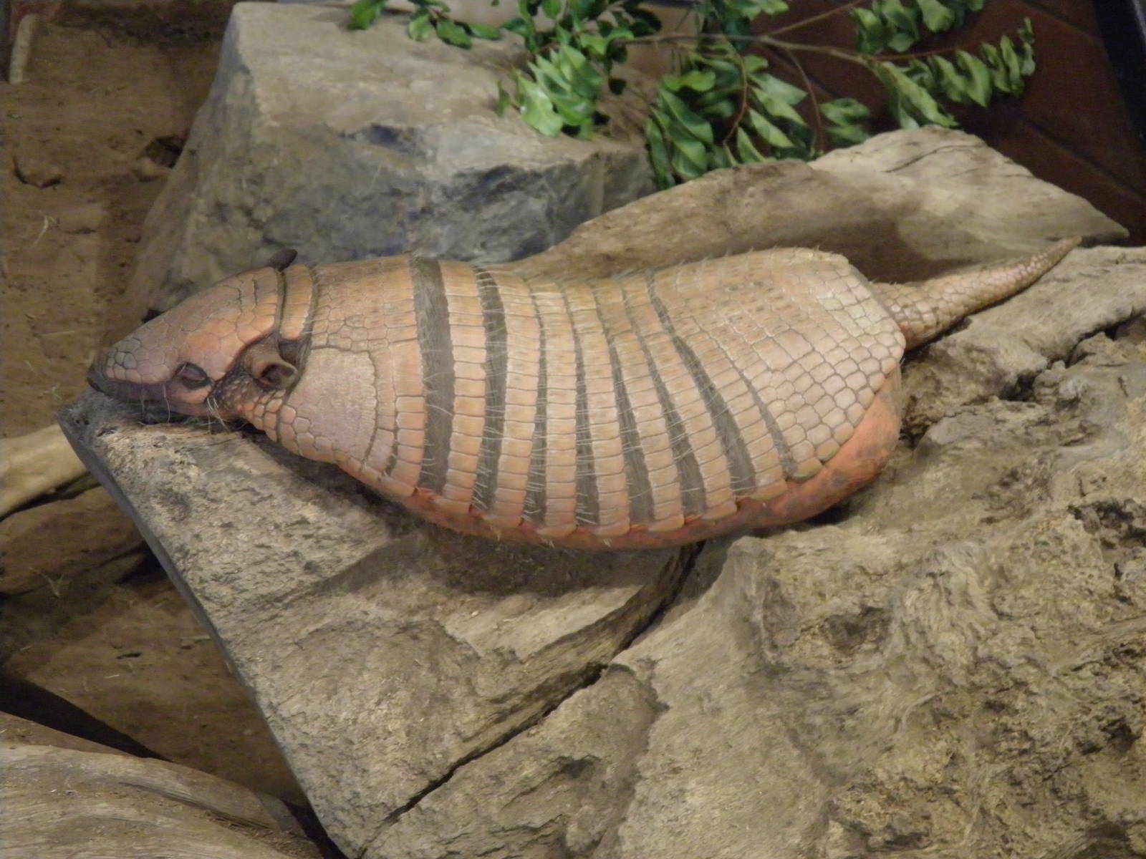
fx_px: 1457
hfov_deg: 42.9
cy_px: 430
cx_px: 573
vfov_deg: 32.9
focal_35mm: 44
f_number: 3.3
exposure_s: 1/20
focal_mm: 7.9
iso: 400
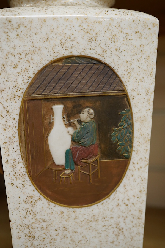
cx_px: 82
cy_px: 124
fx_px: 309
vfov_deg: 43.6
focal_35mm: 45
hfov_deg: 29.9
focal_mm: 30
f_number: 8
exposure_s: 1/125
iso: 1250
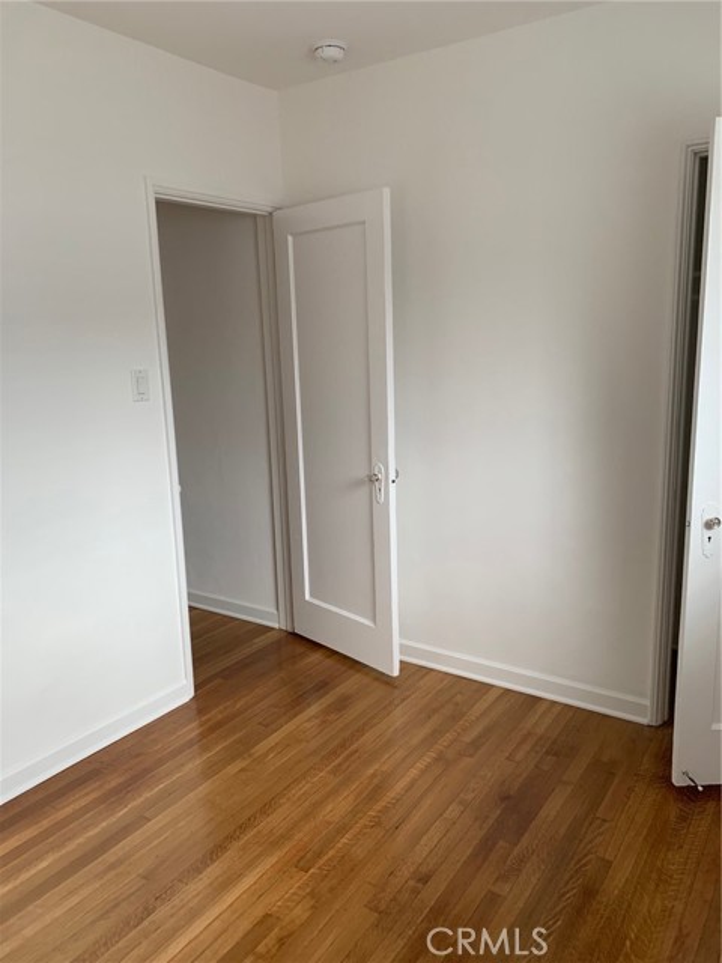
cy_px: 482
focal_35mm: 26
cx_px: 361
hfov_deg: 53.1
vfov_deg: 67.3
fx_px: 723
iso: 100
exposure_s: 1/113
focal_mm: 4.25
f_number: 1.8
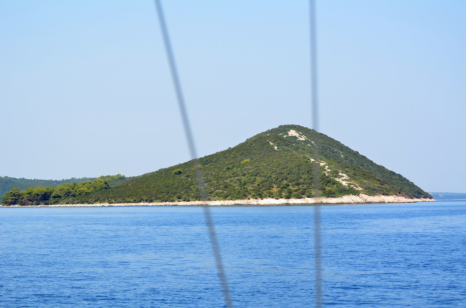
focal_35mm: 105
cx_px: 233
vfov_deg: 13.0
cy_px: 154
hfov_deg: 19.5
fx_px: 1356
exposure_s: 1/400
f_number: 4.5
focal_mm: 70
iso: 100
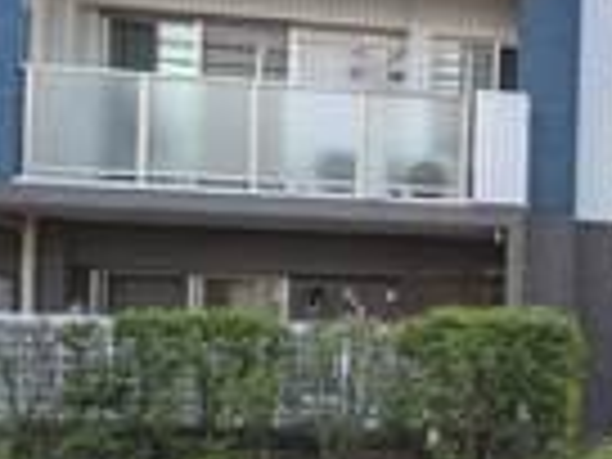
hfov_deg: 22.3
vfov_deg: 20.3
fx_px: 1273
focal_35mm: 72
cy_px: 338
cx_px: 918
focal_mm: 1.83
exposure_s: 1/1319
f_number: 2.2
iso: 49
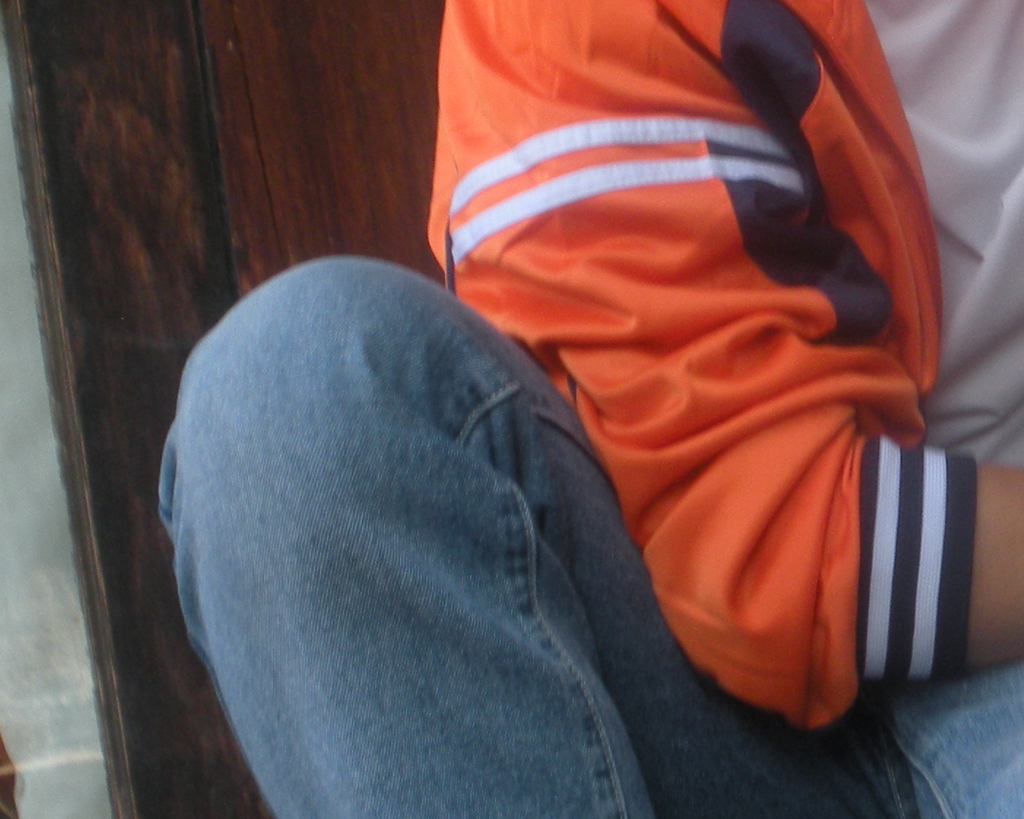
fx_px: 3848
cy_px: 198
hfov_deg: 14.9
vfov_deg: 12.1
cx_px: 1069
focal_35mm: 127
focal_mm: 9.1
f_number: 4.4
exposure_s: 1/60.4
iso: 121
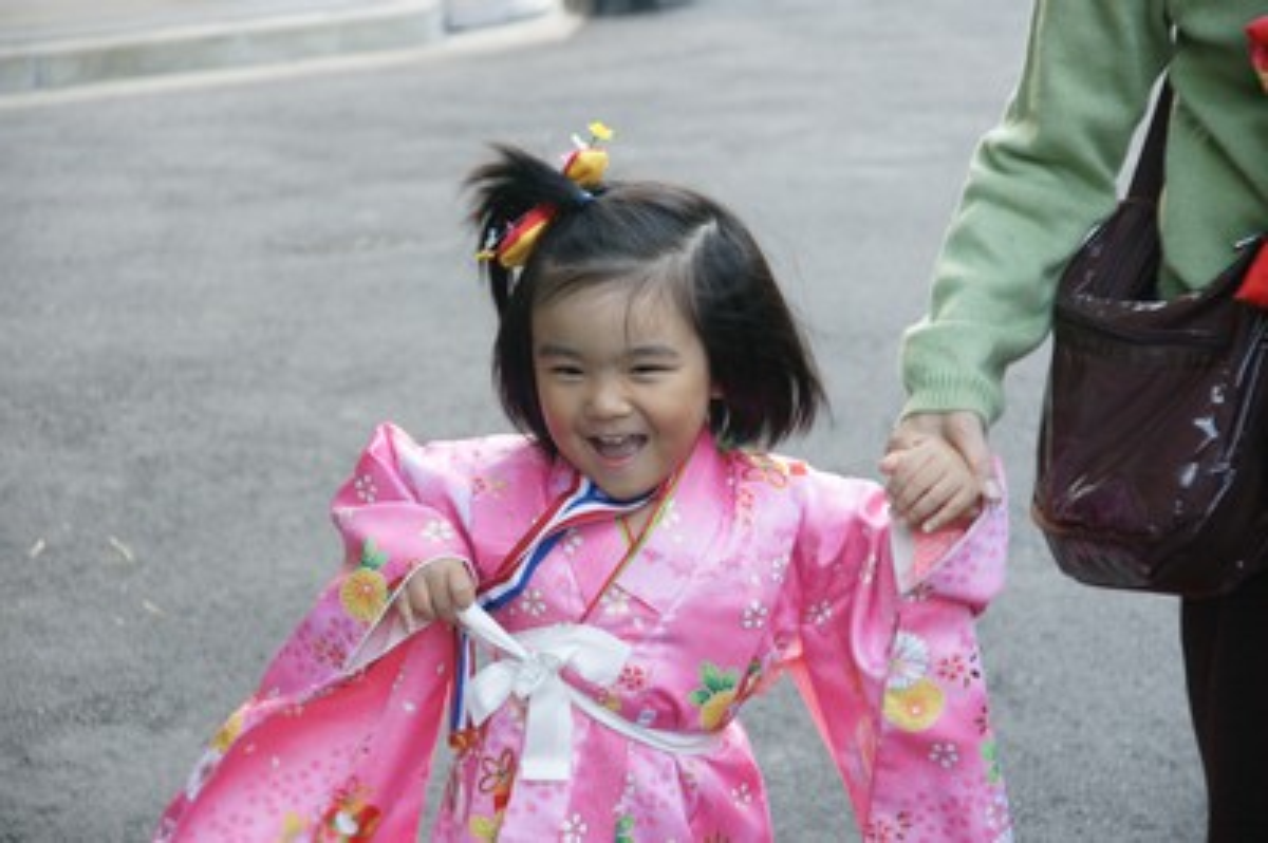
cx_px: 634
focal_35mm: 120
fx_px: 4223
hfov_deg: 17.1
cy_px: 422
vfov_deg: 11.4
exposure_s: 1/100
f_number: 5.6
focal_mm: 80
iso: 800
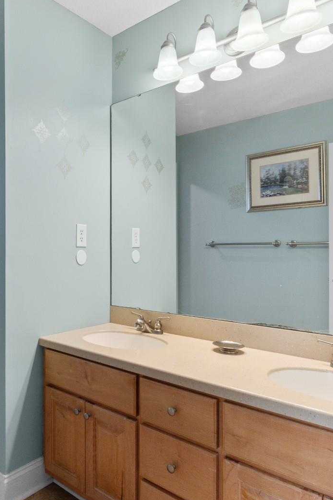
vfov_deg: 71.5
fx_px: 347
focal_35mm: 25
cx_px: 69
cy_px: 247
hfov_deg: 48.5
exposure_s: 1
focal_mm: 11
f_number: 4.8
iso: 100
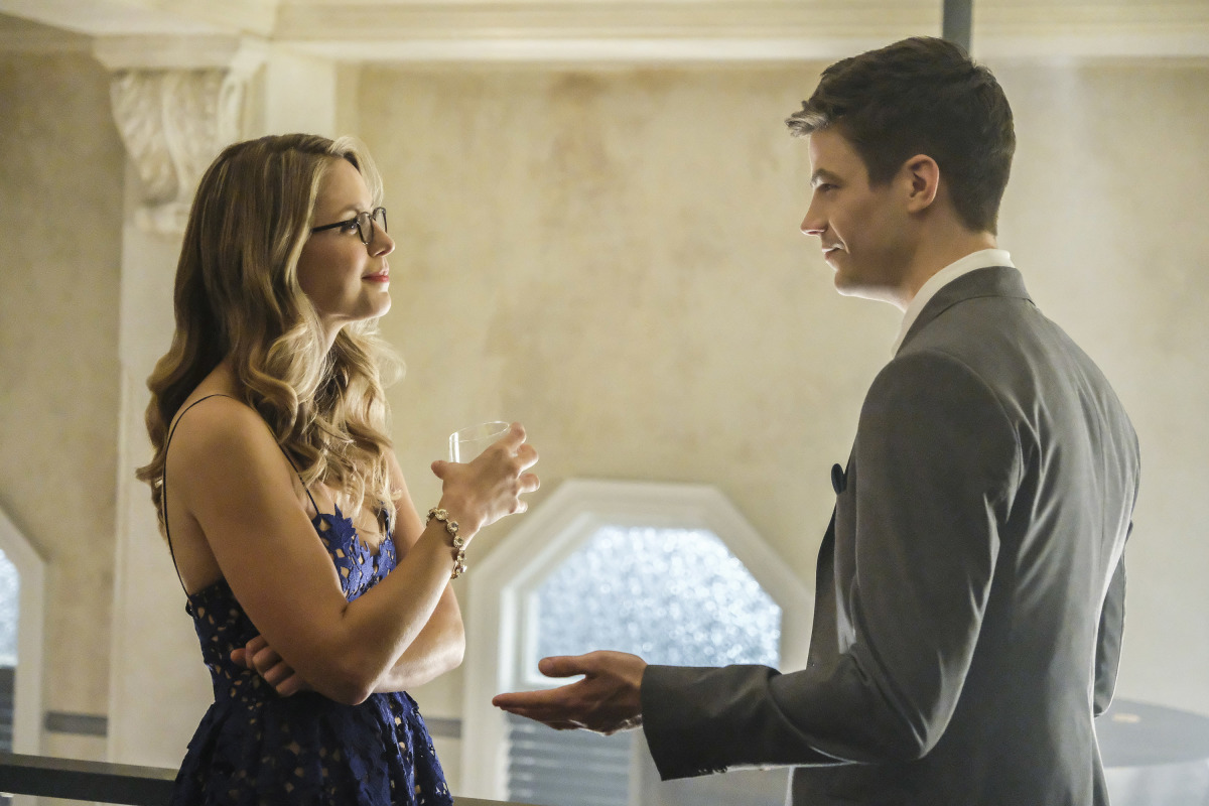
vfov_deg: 18.2
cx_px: 604
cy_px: 403
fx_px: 2519
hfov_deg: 27.0
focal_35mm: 75
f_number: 2.8
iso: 12800
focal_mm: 50
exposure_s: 1/100
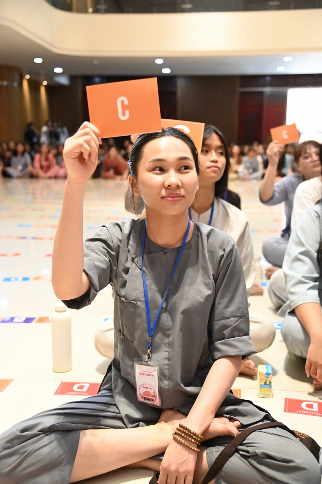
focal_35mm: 46
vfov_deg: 42.8
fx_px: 618
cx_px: 161
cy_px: 242
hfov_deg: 29.2
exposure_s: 1/320
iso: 6400
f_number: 4
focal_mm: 46
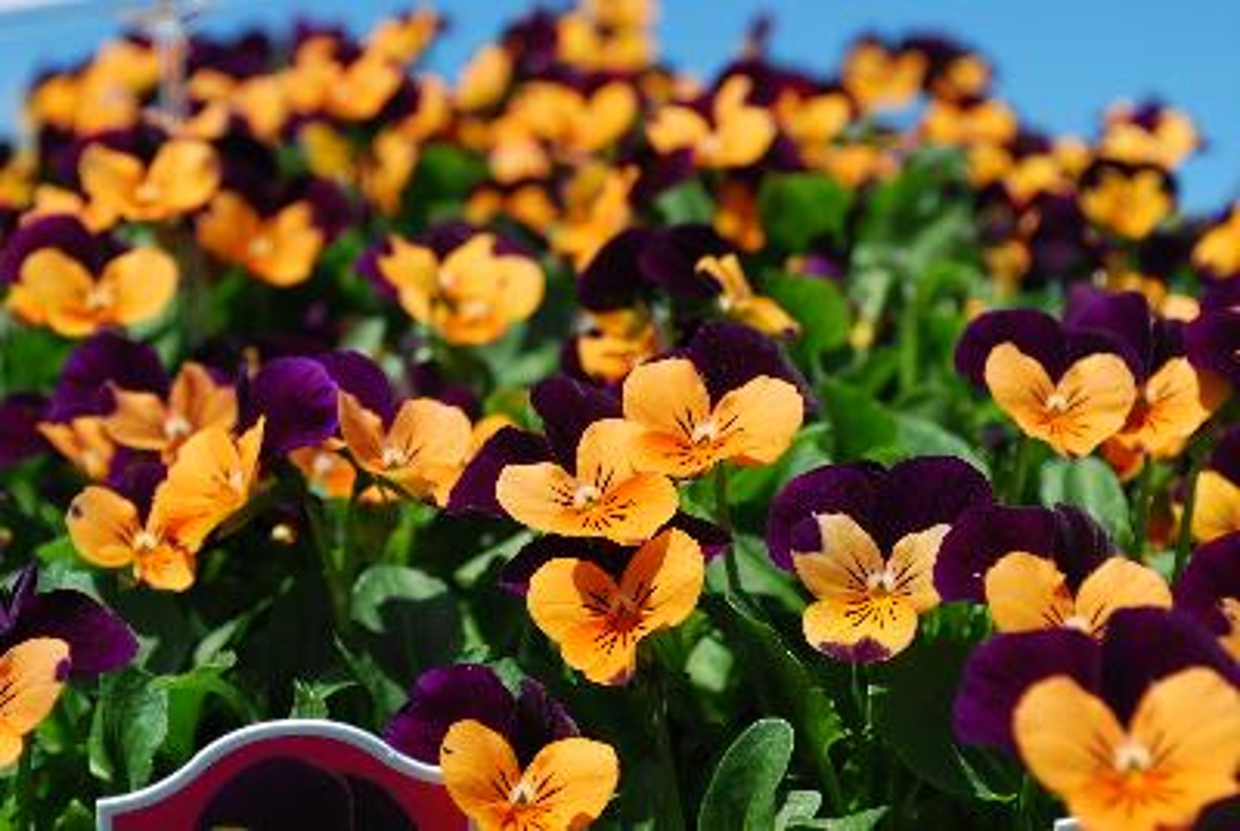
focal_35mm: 72
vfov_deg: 19.0
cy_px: 416
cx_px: 620
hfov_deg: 28.0
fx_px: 2484
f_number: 8
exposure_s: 1/200
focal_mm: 48
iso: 100
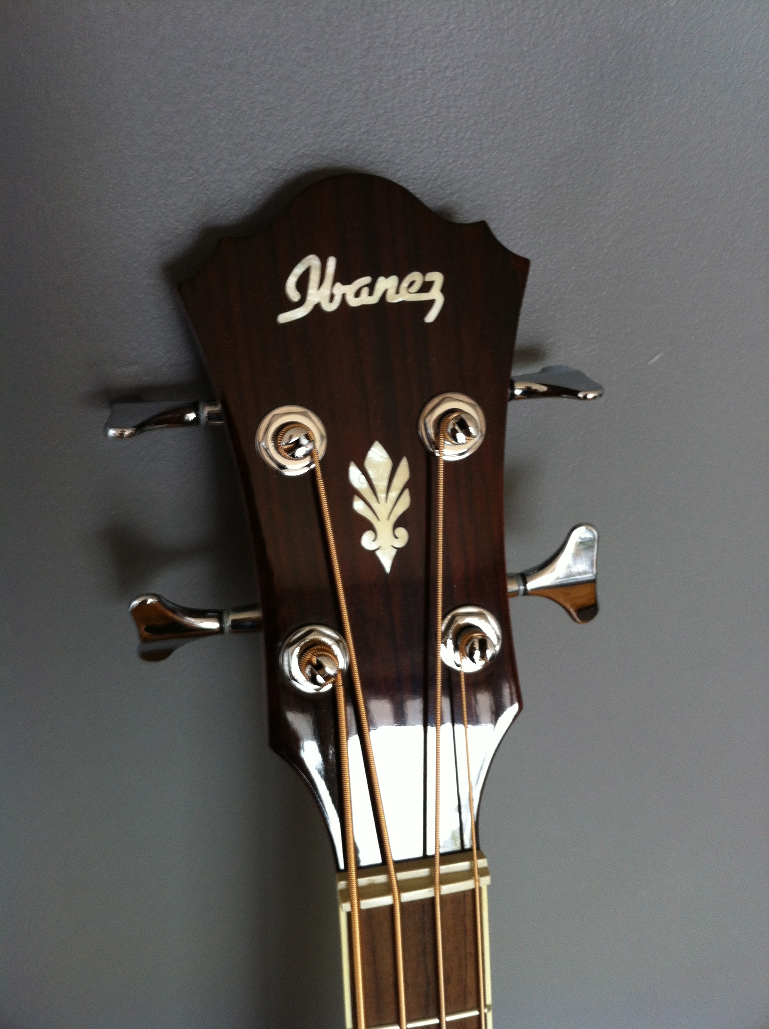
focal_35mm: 35
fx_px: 1039
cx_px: 384
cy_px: 514
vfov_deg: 52.7
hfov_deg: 40.6
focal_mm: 3.85
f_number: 2.8
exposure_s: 1/15
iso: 80
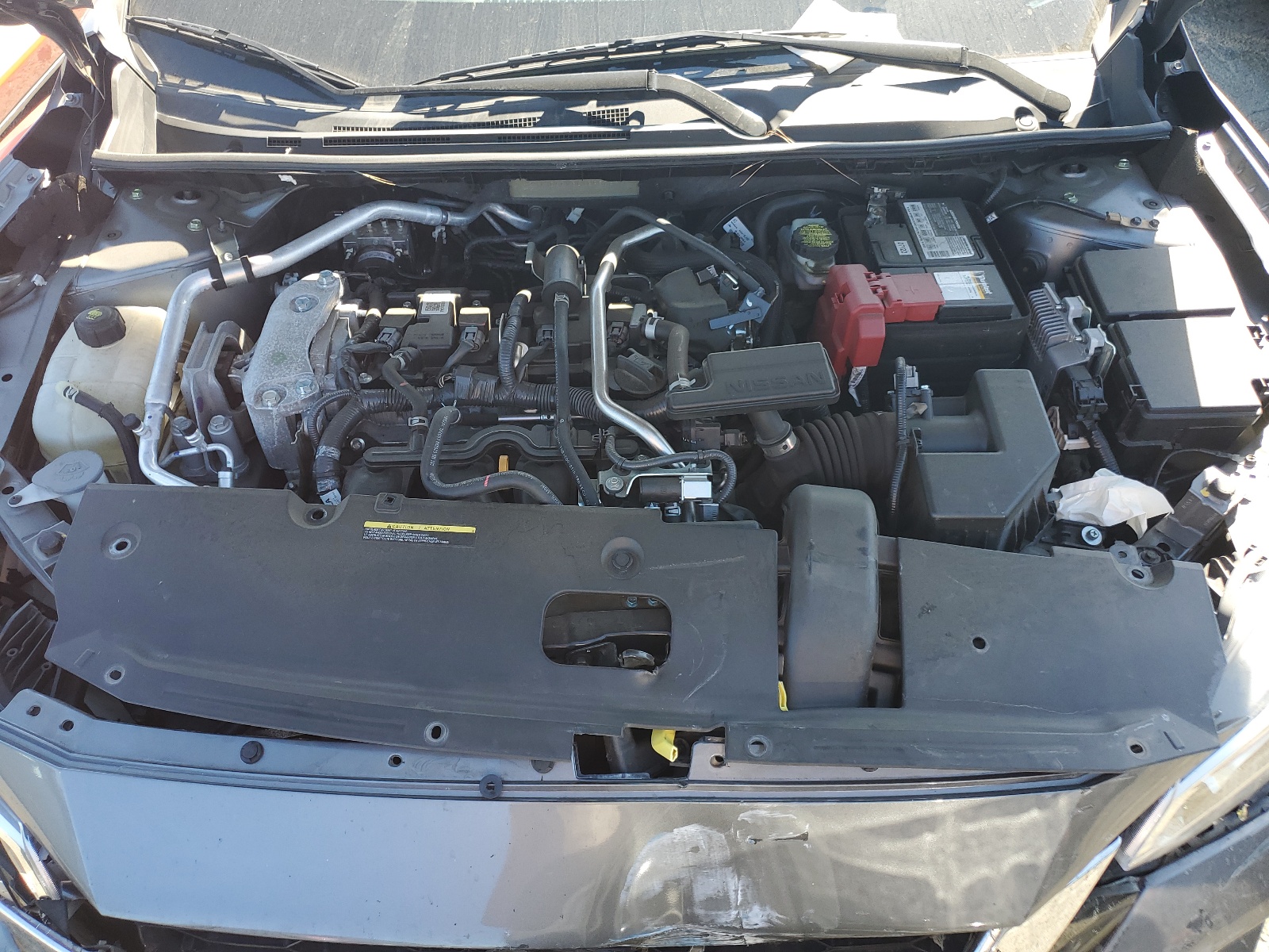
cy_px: 476
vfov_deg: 53.1
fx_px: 953
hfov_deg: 67.3
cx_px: 634
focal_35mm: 26
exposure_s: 1/294
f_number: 1.5
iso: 50
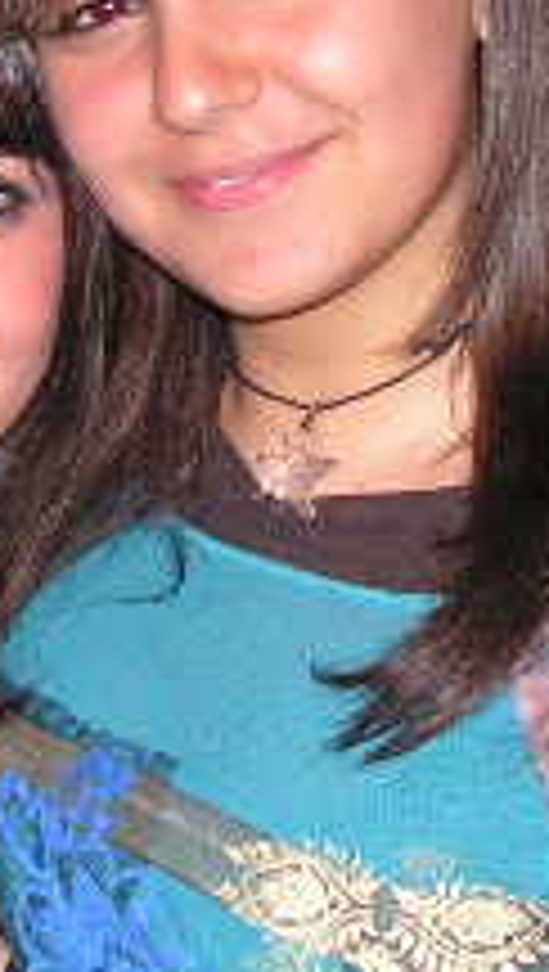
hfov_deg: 10.5
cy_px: 248
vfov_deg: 18.3
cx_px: 148
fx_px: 2993
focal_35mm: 116
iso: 200
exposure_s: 1/40
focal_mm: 6
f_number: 3.2
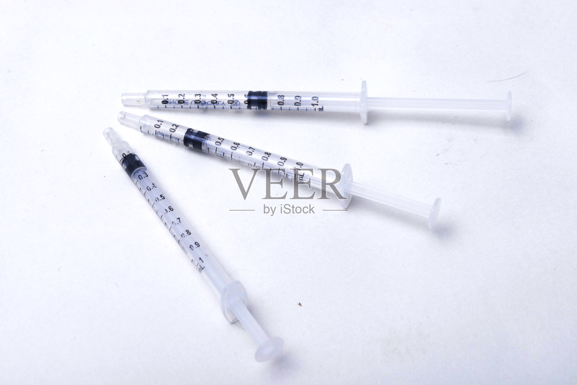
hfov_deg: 28.8
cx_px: 288
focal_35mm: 70
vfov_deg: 19.5
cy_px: 192
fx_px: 1122
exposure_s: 1/160
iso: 200
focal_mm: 70
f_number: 13
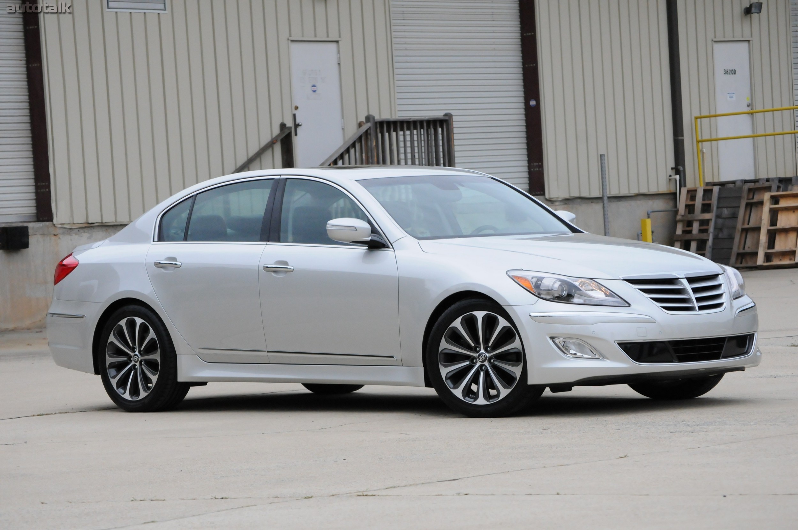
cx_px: 399
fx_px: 2856
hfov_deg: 15.9
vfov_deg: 10.6
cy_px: 265
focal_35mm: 129
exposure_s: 1/1250
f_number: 8
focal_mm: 86
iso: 2000
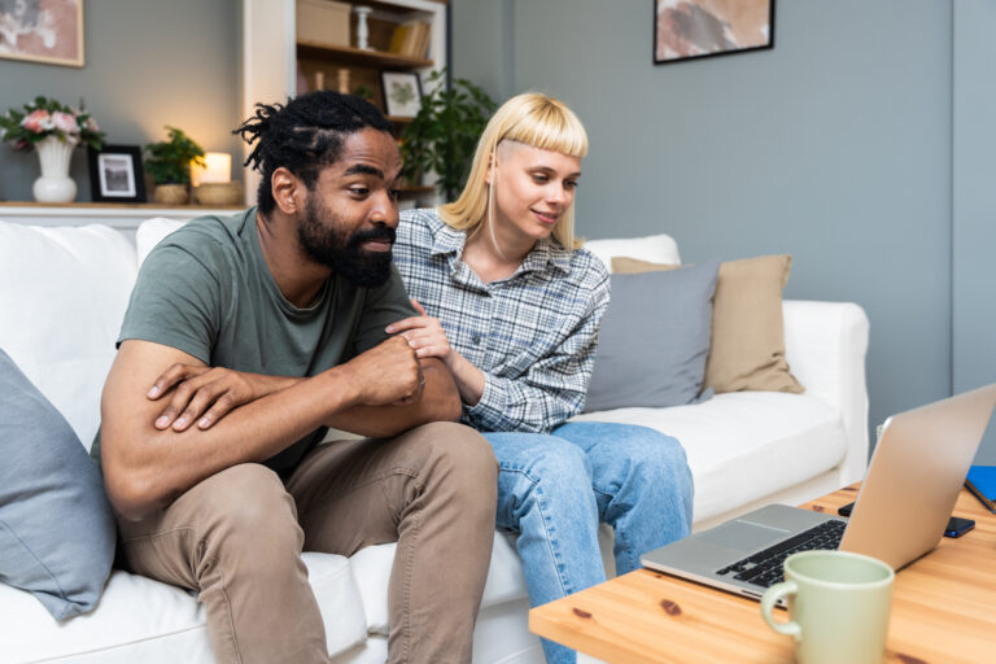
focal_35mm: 32
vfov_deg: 40.9
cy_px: 332
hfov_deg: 58.4
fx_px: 891
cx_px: 498
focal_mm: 32.2
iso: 160
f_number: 2.8
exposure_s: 1/125
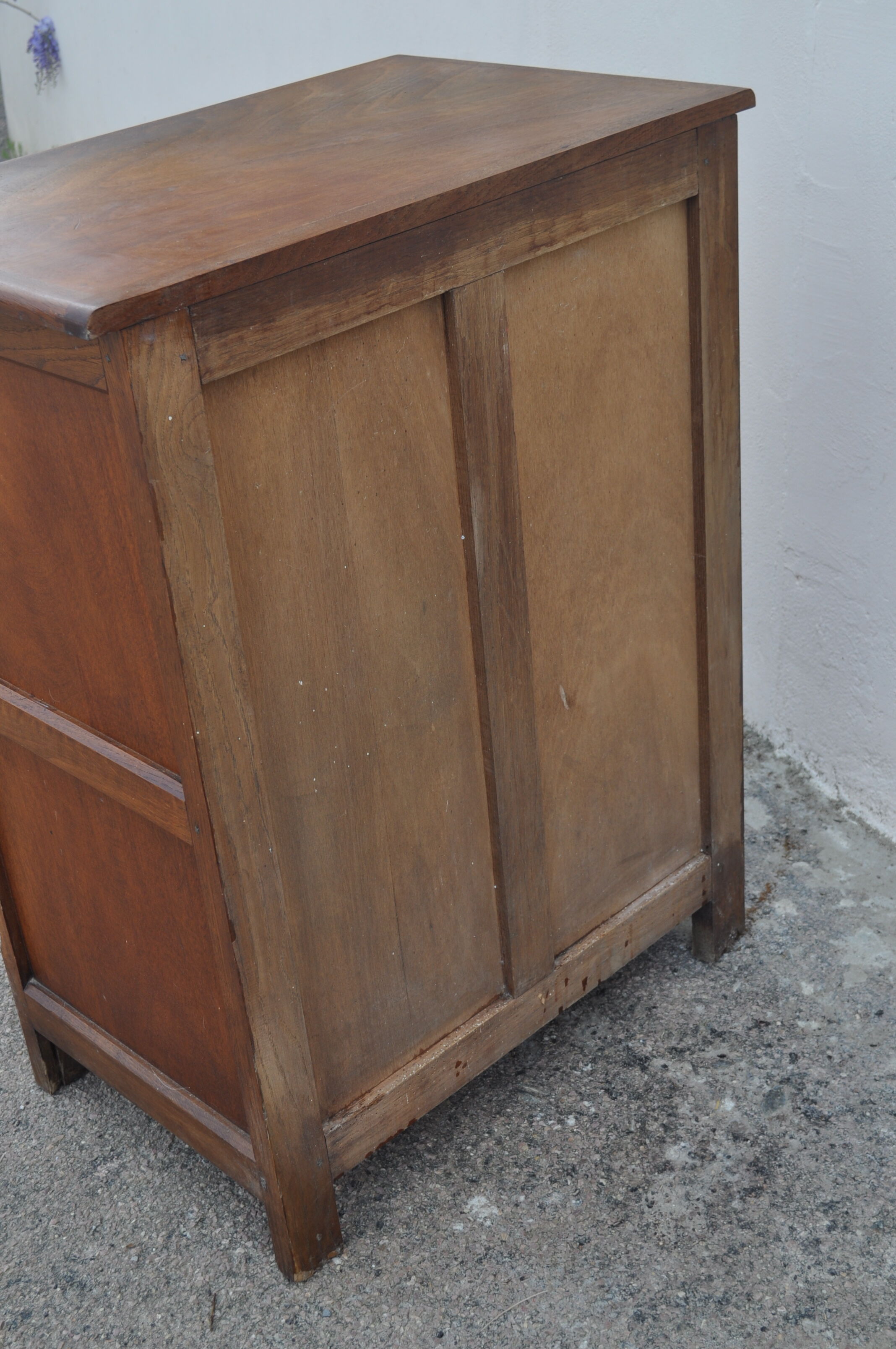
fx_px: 1797
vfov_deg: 41.2
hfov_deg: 28.0
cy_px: 674
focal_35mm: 48
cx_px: 448
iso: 200
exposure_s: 1/160
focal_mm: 32
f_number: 6.3
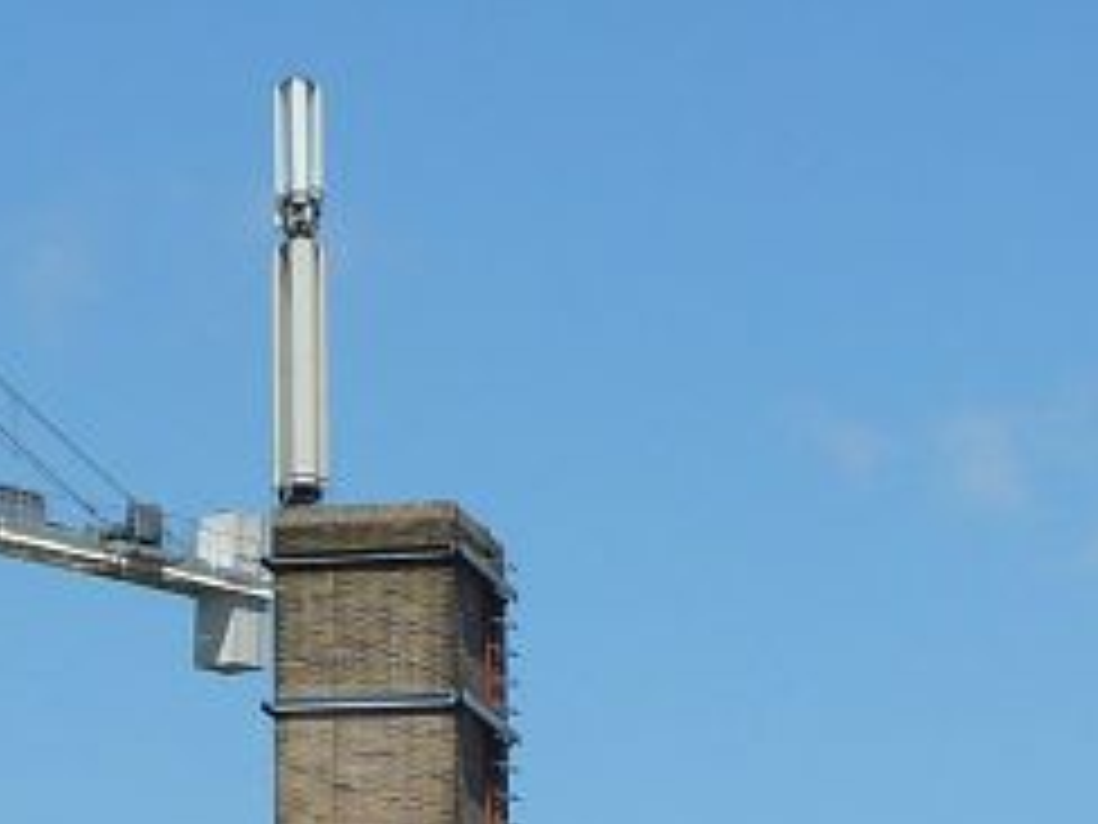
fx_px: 7866
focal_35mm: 248
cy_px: 1571
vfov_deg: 5.9
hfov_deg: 8.0
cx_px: 819
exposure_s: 1/400
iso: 80
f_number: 5
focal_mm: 9.7
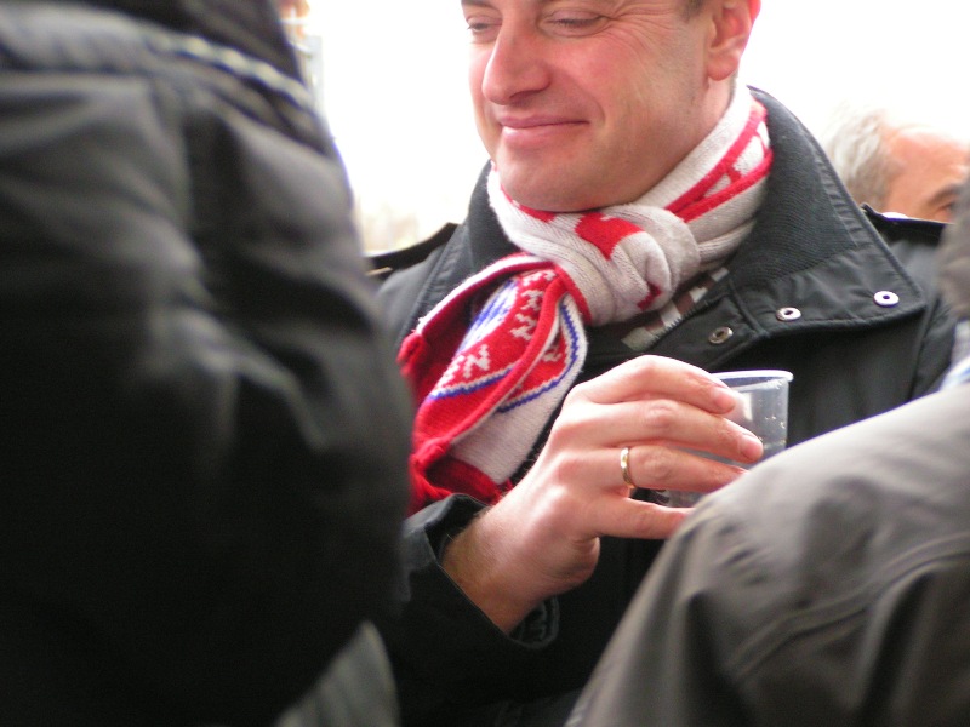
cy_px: 364
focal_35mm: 157
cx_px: 485
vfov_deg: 9.5
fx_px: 4399
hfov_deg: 12.6
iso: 200
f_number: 3.5
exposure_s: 1/40
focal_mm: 24
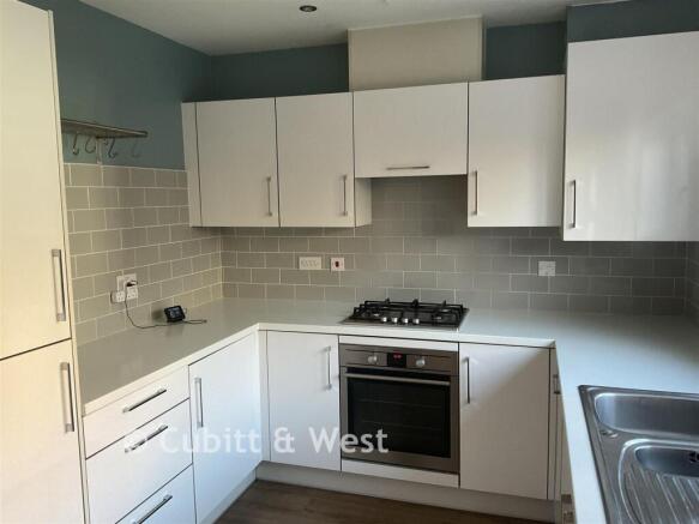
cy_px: 262
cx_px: 350
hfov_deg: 61.7
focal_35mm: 29
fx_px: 585
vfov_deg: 48.2
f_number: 1.8
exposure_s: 1/60
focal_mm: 3
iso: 100
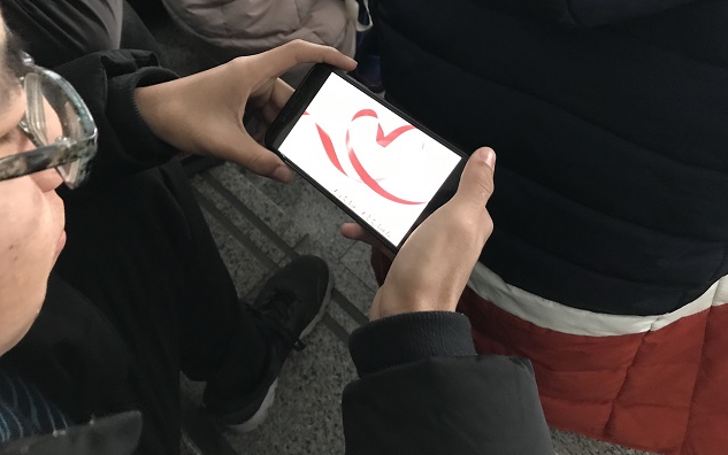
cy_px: 188
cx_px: 365
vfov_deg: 41.7
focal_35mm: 30
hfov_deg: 62.9
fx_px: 595
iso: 100
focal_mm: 3.99
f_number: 1.8
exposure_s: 1/7
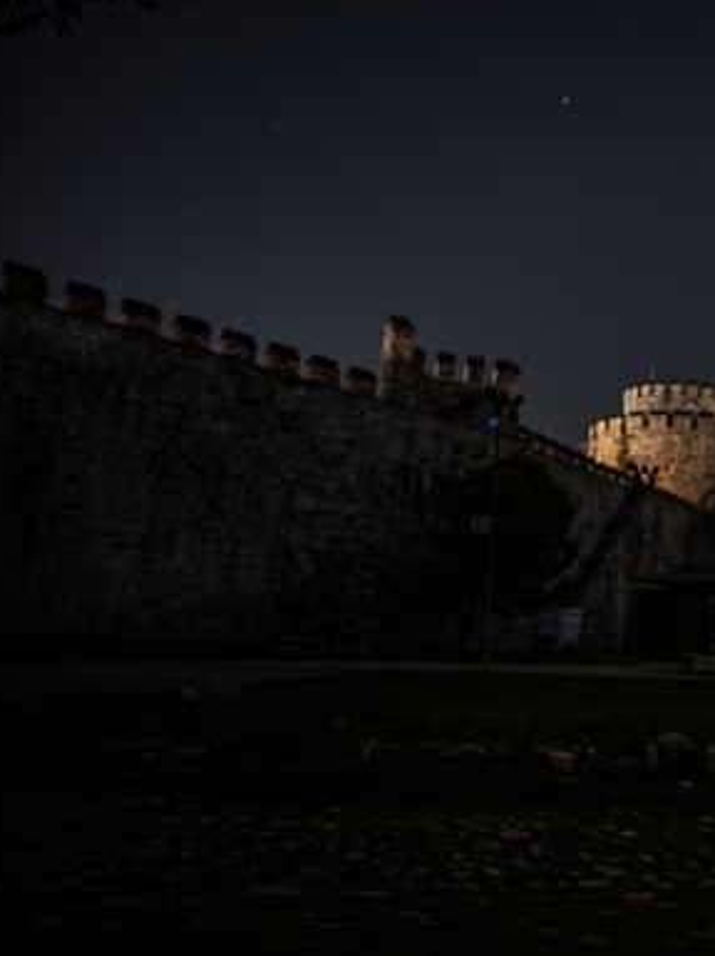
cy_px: 494
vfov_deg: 51.4
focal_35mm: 36
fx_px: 993
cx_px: 727
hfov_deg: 35.5
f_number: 2.8
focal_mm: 24
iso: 400
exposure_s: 3
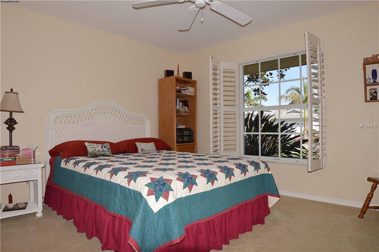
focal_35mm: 22
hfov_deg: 77.4
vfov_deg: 56.0
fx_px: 237
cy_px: 126
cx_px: 190
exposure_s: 1/200
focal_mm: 15
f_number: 7.1
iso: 200
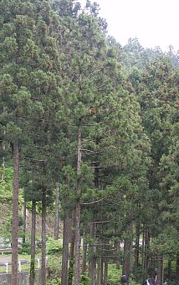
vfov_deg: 19.8
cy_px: 184
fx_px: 819
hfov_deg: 12.4
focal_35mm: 105
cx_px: 44
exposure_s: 1/60
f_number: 3.2
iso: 50
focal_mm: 13.7
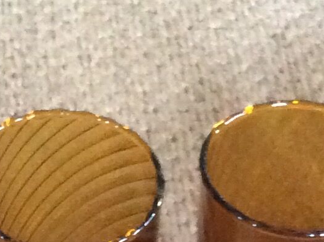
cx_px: 158
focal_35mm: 157
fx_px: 1468
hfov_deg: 12.6
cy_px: 347
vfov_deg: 9.2
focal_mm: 3.3
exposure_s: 1/17
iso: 500
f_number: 2.4
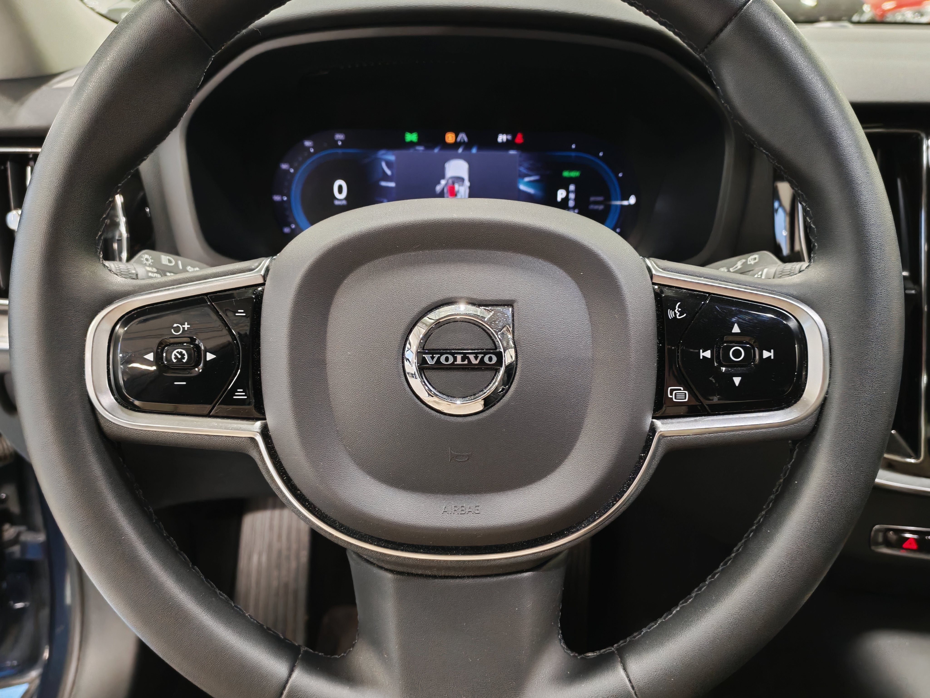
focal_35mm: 32
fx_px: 860
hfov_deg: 56.8
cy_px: 349
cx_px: 465
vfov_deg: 44.2
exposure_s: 1/50
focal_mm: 6.12
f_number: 1.9
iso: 2000
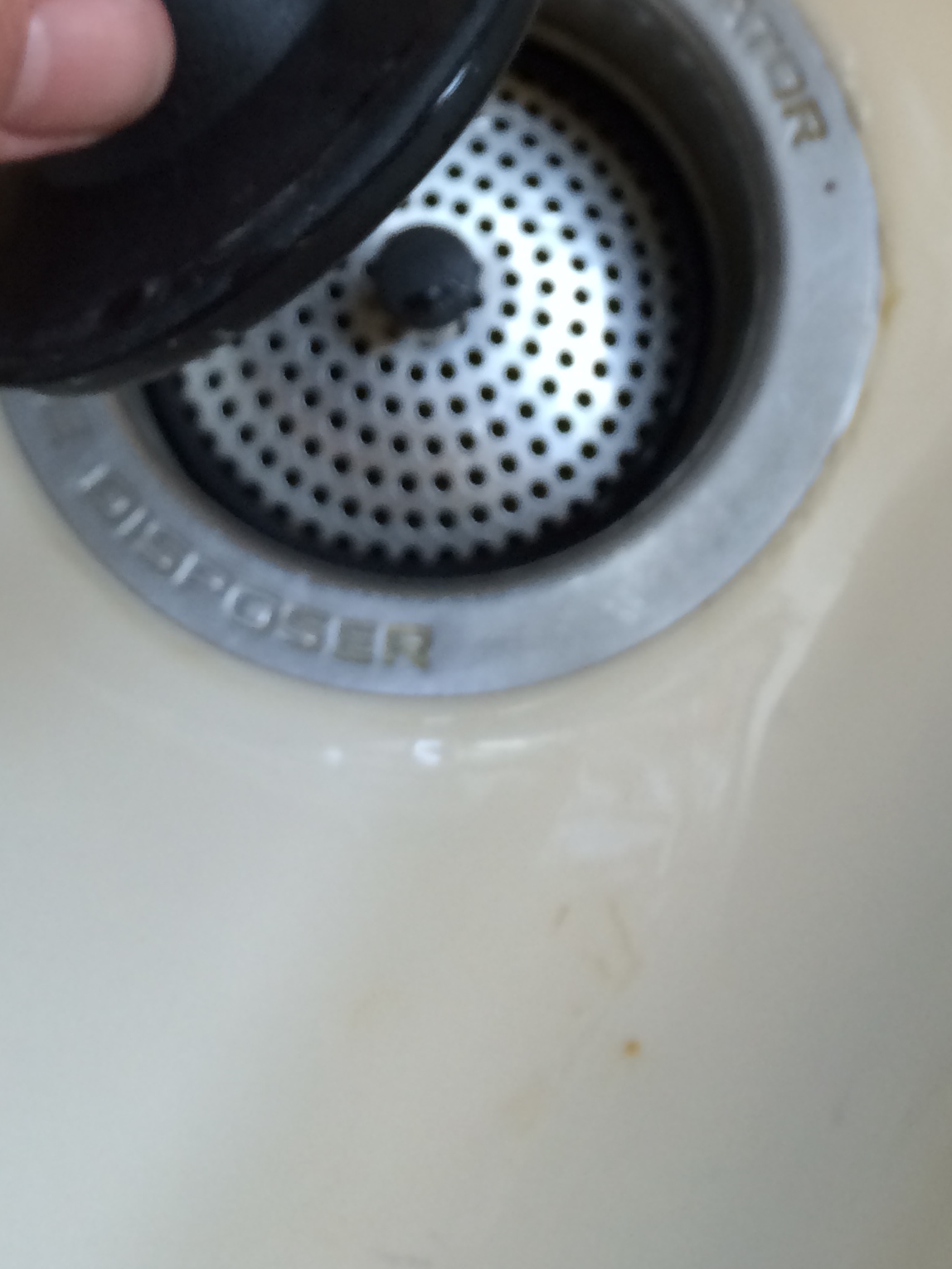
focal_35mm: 64
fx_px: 2346
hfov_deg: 22.9
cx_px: 440
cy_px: -38
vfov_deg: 28.2
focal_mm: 4.12
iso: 80
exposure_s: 1/30
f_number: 2.2
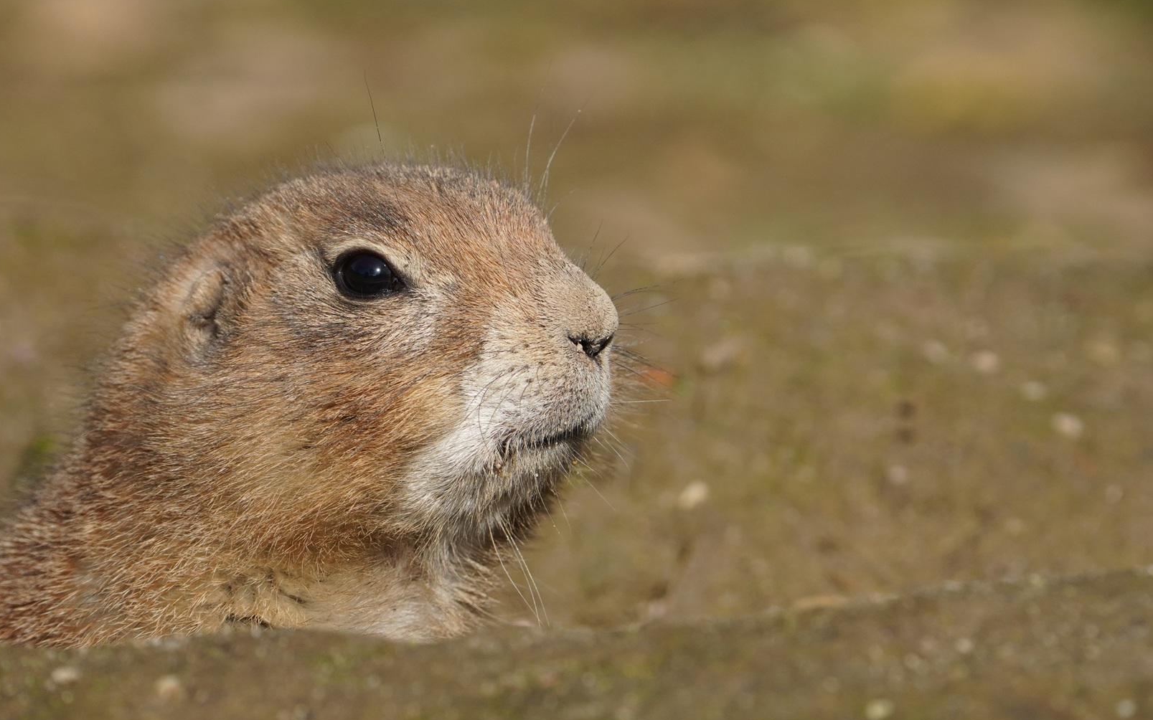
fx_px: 21103
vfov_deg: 2.0
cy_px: 255
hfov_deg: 3.1
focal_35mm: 672
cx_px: 529
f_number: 8
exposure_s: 1/1600
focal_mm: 353
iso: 640
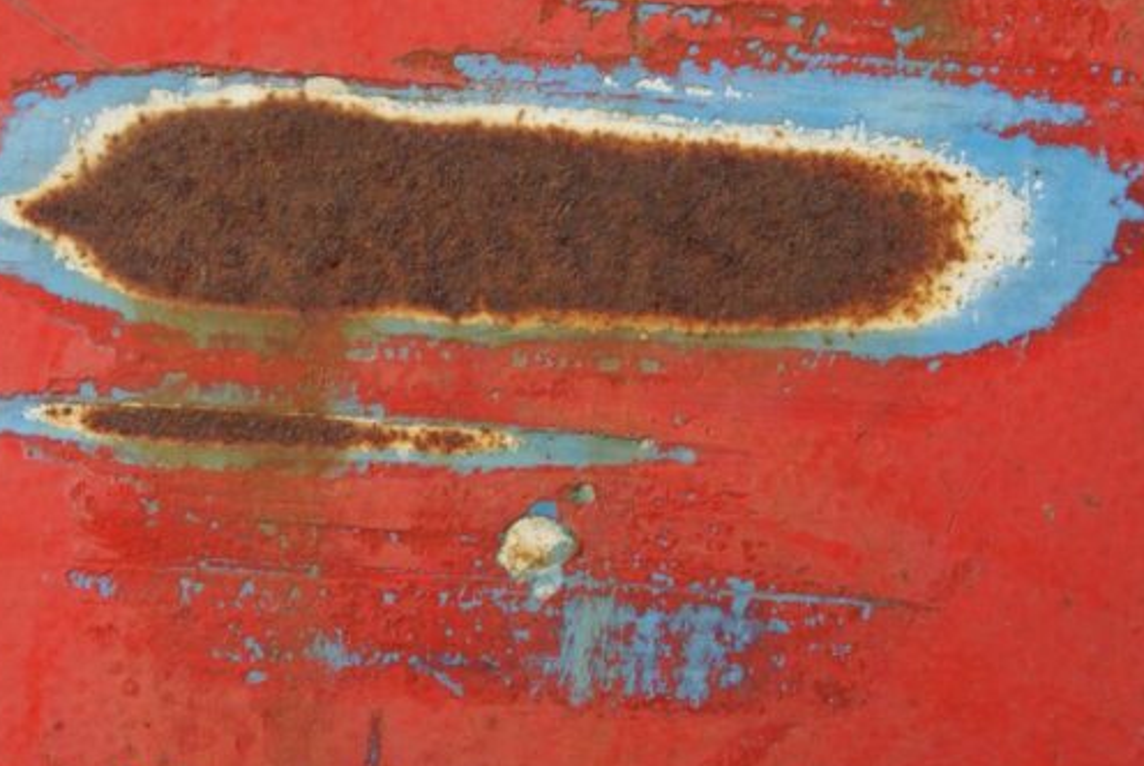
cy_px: 331
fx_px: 4040
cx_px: 473
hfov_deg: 16.1
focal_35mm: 127
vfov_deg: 10.8
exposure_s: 1/160
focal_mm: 70
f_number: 11
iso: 100
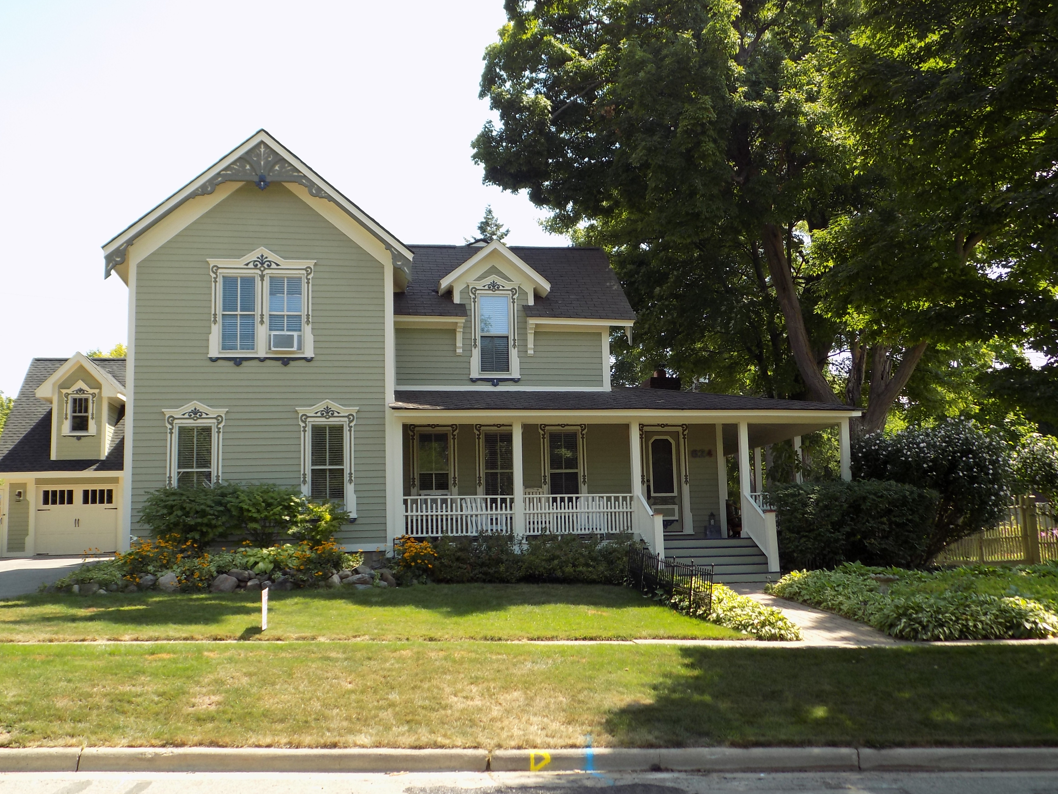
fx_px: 1039
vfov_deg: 41.8
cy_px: 397
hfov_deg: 54.0
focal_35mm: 34
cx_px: 529
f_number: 3.4
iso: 80
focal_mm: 6.1
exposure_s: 1/250
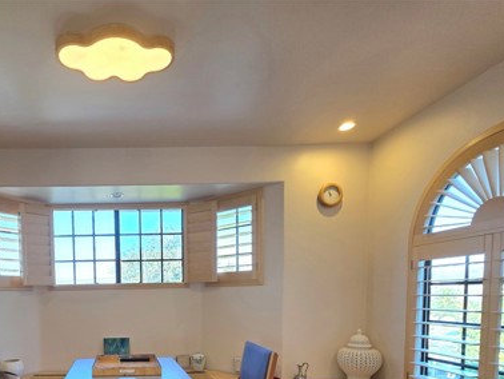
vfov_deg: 55.4
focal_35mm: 22
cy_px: 319
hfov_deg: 71.0
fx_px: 321
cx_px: 124
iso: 50
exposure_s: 1/120
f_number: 1.9
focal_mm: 2.2
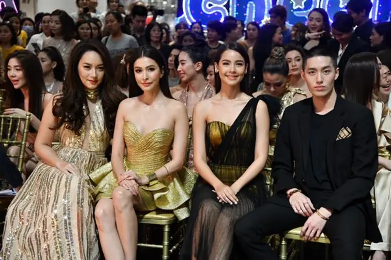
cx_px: 196
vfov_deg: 20.9
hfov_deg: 31.0
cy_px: 130
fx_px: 705
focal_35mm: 65
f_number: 4
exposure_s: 1/500
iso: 2500
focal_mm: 65
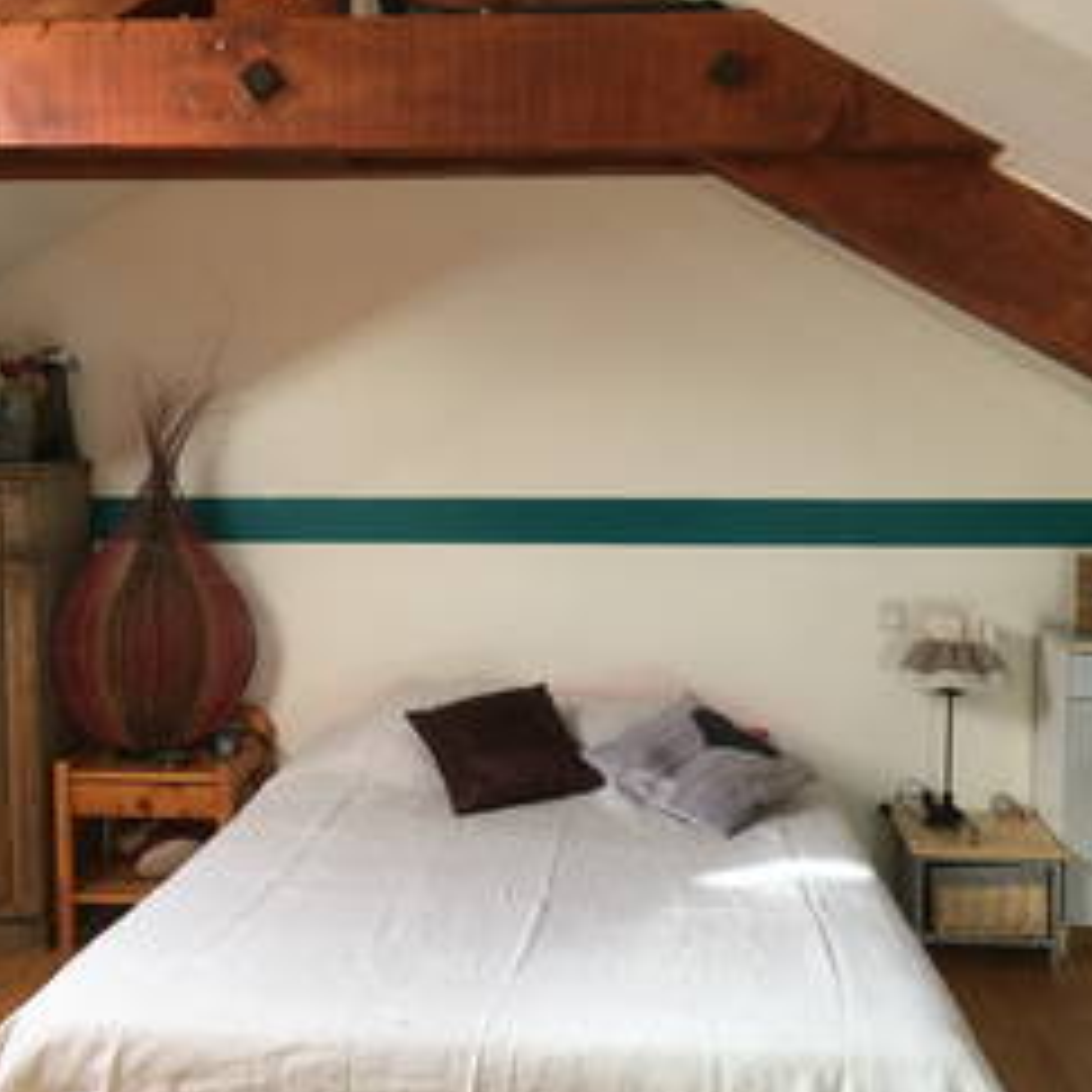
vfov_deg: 43.9
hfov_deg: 43.8
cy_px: 548
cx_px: 571
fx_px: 1356
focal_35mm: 38
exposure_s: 1/33
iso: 50
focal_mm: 4.15
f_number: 2.2
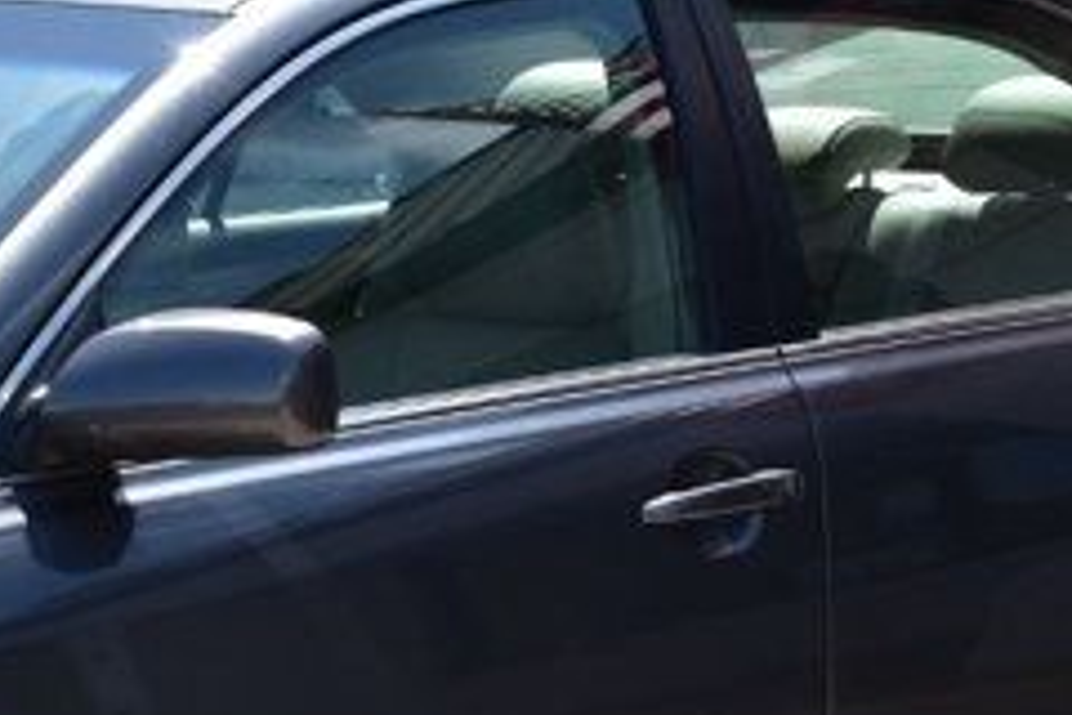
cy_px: 661
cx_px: 89
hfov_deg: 10.6
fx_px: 5717
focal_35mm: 192
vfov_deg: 7.1
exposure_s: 1/400
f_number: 11
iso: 400
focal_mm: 30
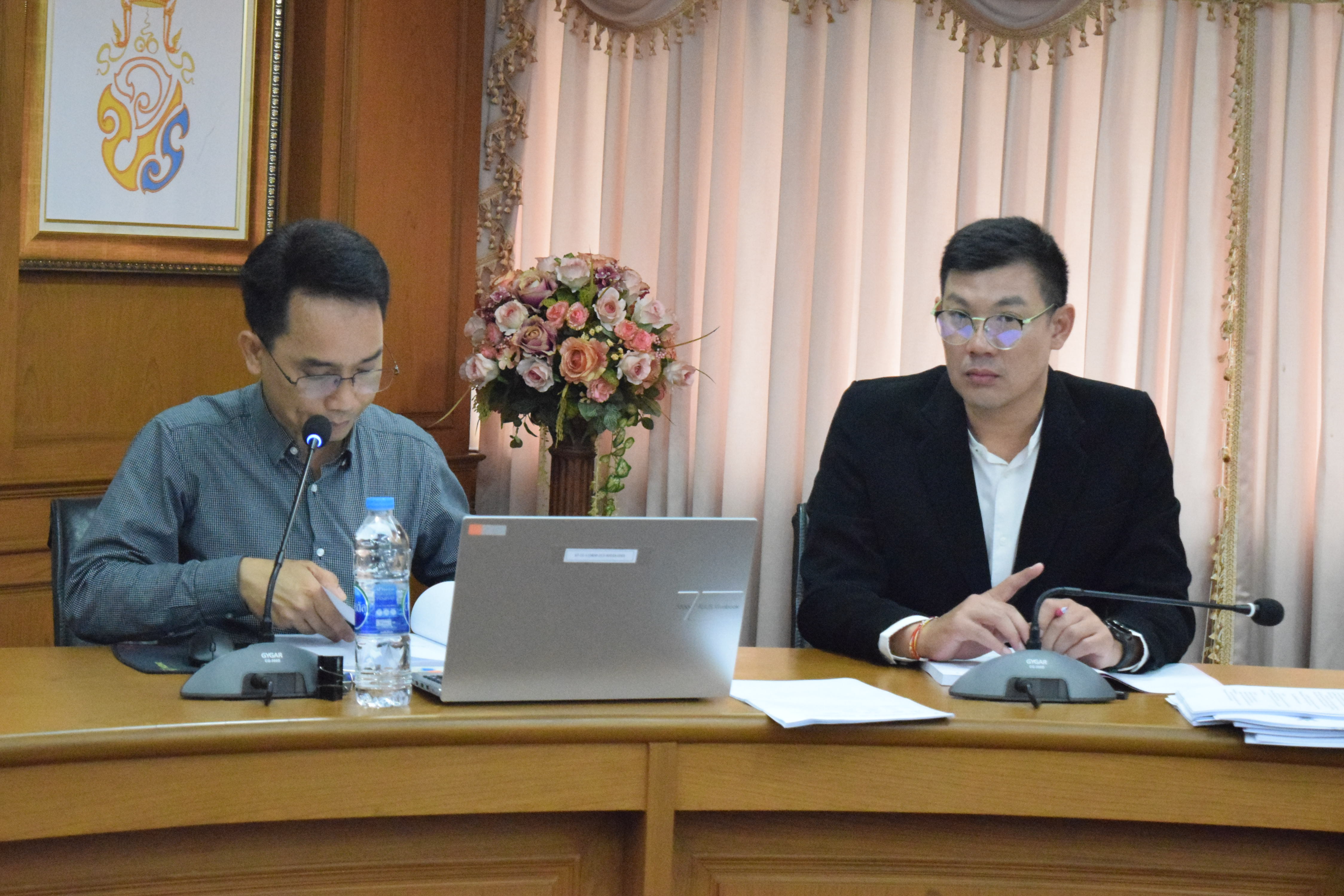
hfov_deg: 24.6
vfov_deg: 16.6
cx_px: 672
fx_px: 3081
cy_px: 448
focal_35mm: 82
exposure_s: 1/320
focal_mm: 55
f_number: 5.6
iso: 12800
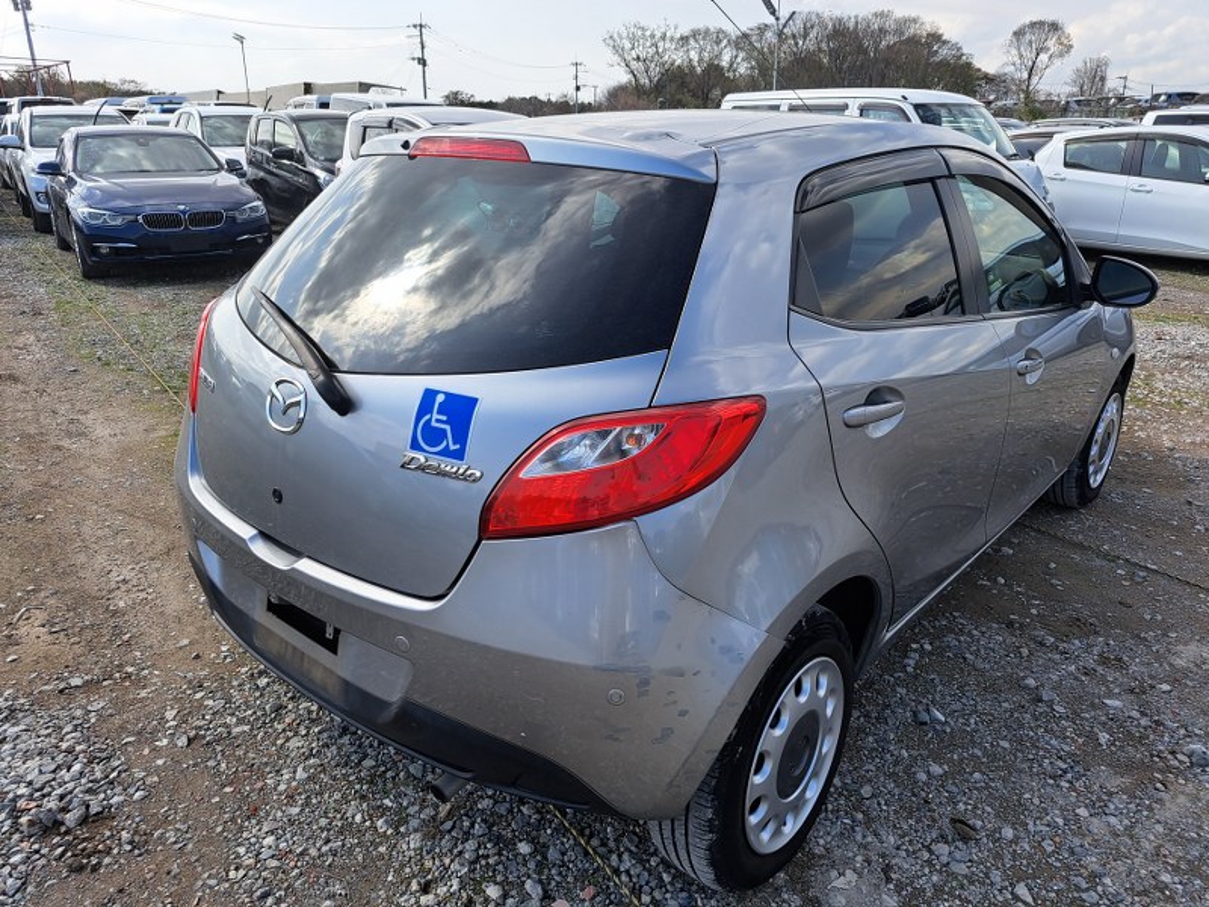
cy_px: 454
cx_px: 604
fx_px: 838
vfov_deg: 56.8
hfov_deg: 71.6
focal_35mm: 24
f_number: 1.8
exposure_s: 1/739
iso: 50
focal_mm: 5.23
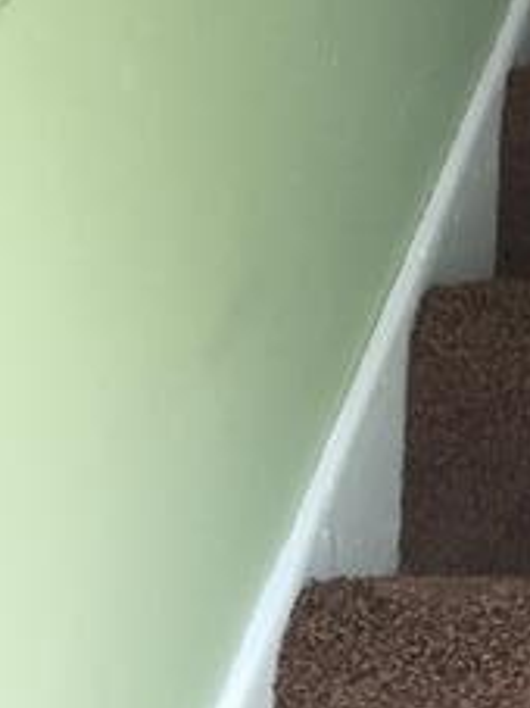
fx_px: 2677
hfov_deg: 10.2
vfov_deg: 14.0
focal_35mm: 131
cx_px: 1138
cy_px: -409
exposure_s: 1/30
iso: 40
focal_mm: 4.15
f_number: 2.2
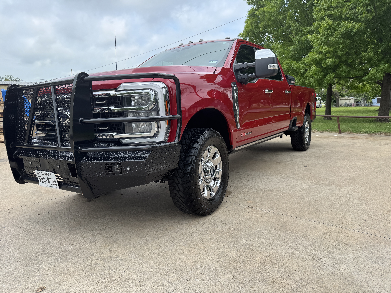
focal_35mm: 24
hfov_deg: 71.6
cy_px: 146
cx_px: 196
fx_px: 271
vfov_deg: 56.8
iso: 80
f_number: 1.78
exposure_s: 1/1112
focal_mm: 6.76
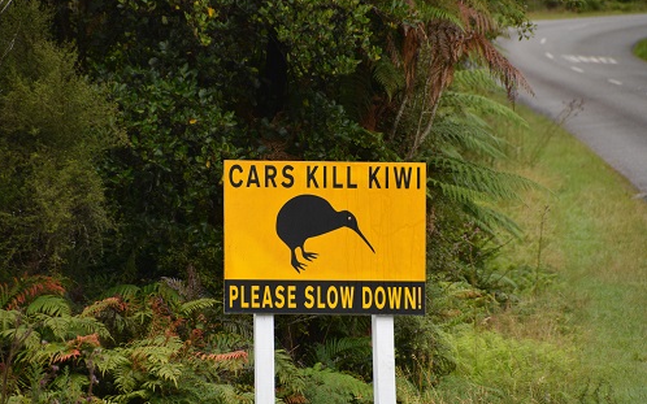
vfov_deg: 4.3
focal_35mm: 307
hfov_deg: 6.8
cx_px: 324
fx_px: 5412
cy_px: 197
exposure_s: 1/500
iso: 1000
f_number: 5.6
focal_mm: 200
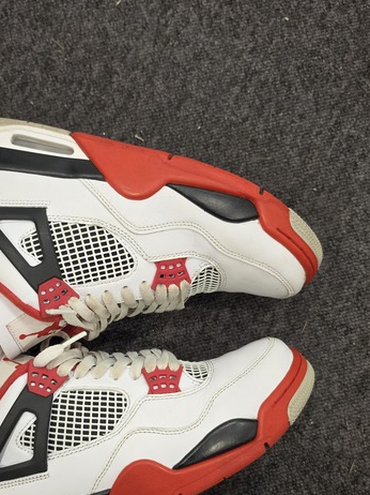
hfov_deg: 41.3
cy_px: 326
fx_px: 485
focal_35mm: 34
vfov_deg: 53.0
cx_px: 126
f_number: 1.4
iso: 250
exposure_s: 1/100
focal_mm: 6.5
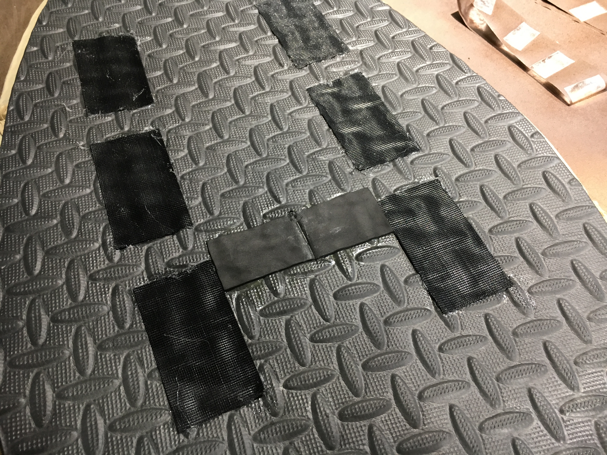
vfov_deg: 48.2
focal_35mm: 29
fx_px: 509
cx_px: 304
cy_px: 228
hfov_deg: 61.7
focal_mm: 4.15
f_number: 2.2
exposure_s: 1/30
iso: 100
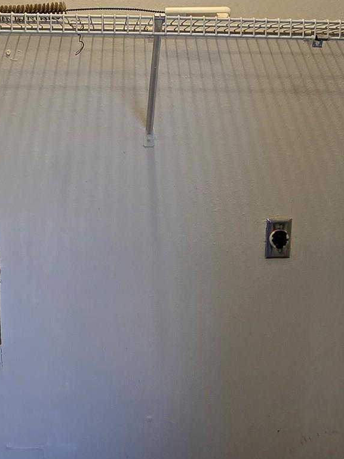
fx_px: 517
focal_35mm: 39
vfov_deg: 47.6
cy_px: 184
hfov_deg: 36.7
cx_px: 145
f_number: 2.2
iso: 160
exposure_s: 1/60
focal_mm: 2.2
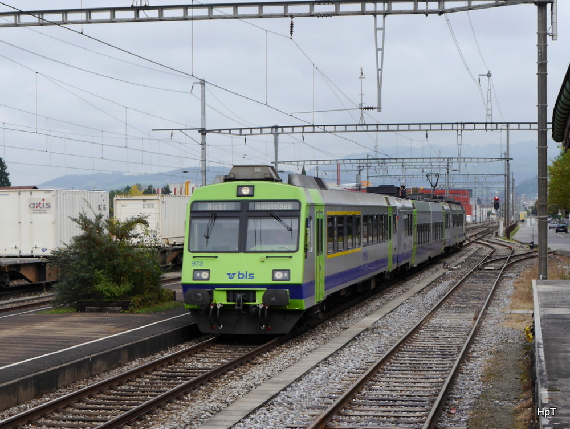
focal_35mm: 58
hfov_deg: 33.2
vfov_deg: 25.3
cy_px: 214
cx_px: 285
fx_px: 956
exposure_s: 1/200
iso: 160
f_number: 7.1
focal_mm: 29
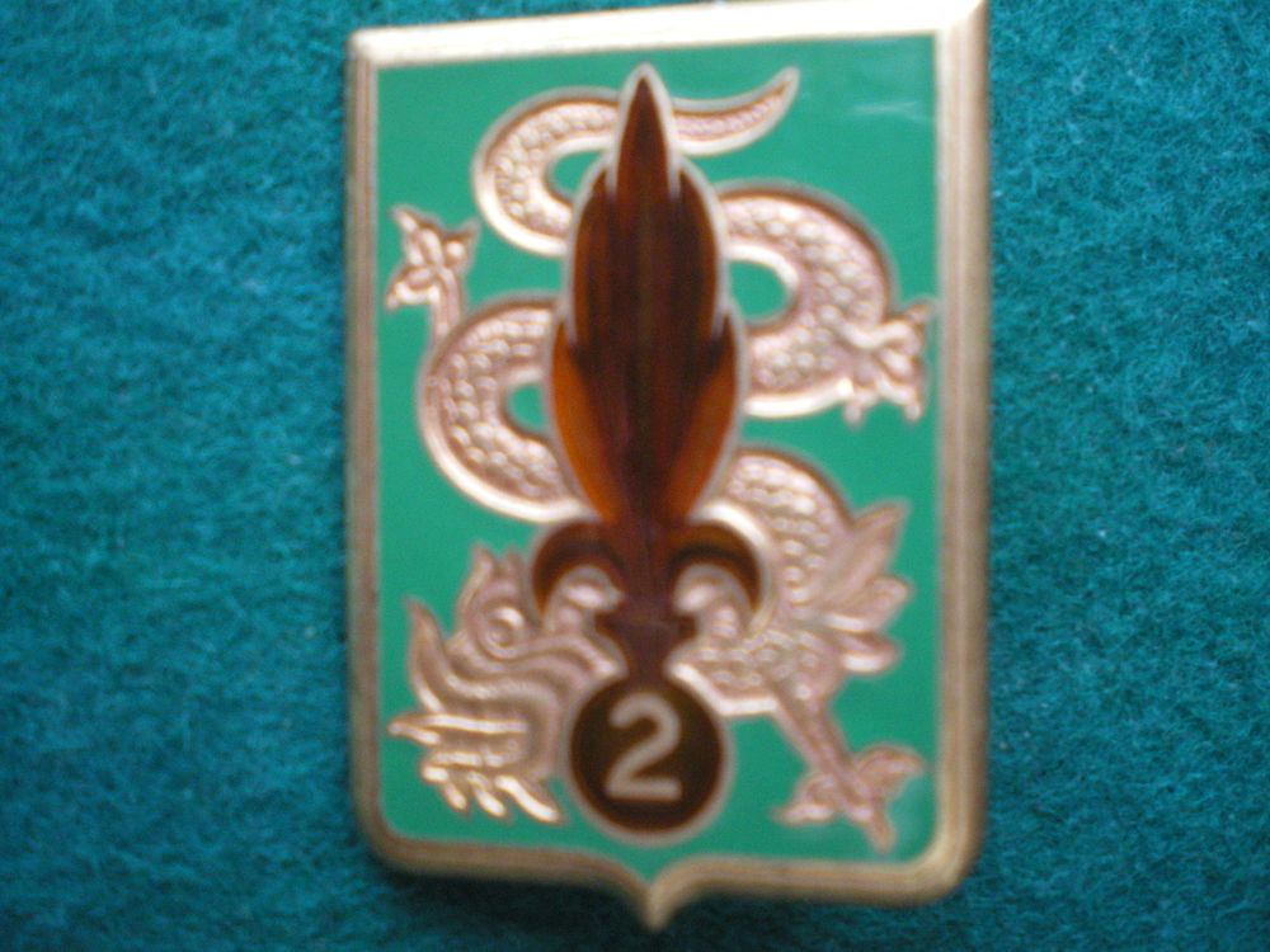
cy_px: 476
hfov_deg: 49.0
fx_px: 1394
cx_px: 635
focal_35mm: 38
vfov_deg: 37.7
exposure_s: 1/50
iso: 400
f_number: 3.1
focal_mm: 6.3
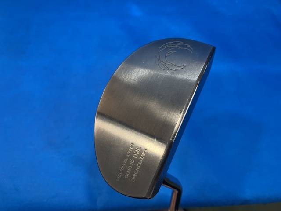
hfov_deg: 67.3
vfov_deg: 53.1
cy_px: 106
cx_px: 140
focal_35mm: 26
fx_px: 211
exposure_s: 1/60
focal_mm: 4.25
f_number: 1.8
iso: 80
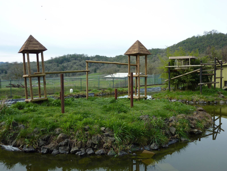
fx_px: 210
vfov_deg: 44.2
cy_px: 86
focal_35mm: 32
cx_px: 114
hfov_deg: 56.8
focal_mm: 5.3
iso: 100
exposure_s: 1/500
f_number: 3.5
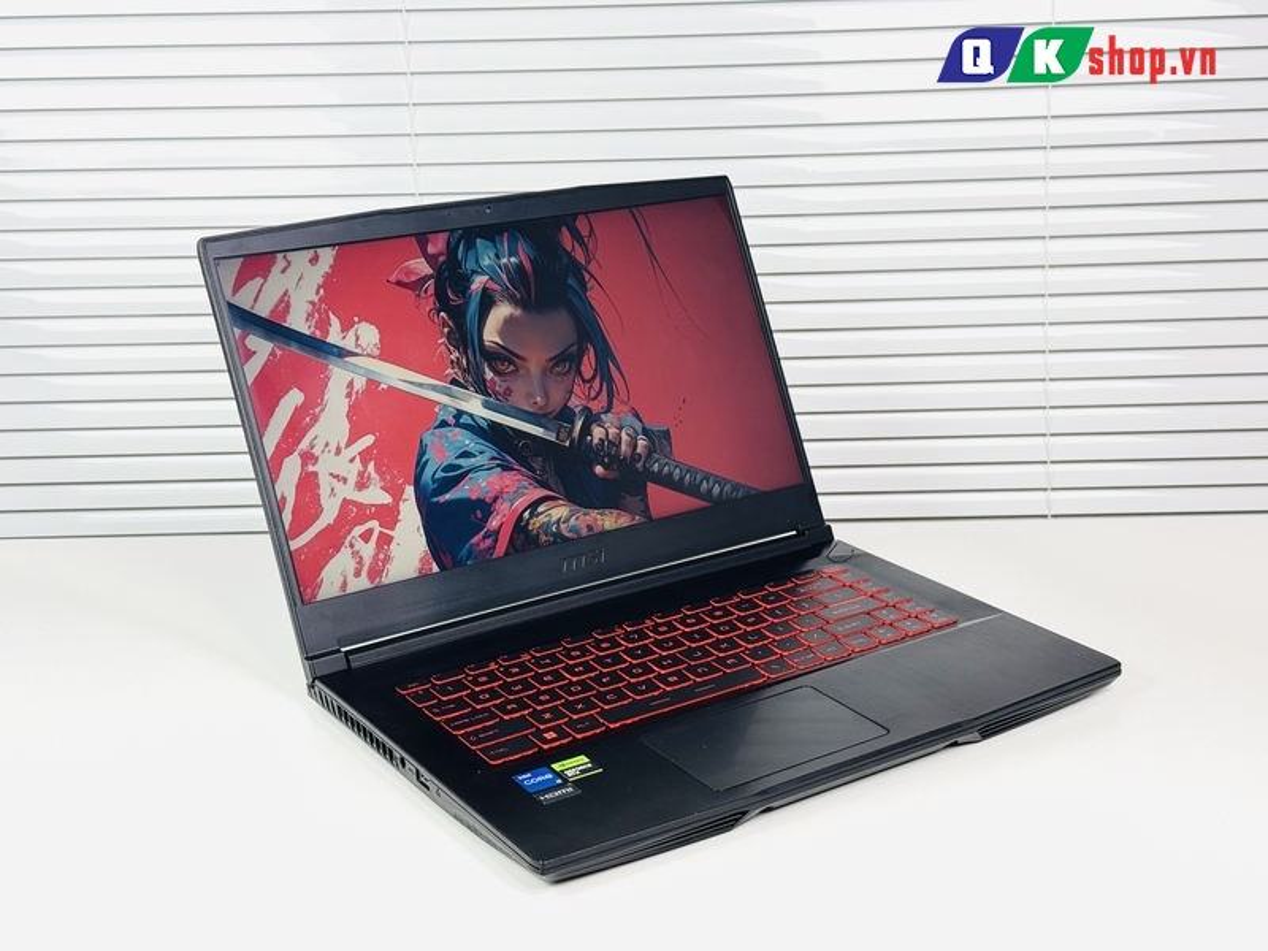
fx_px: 1758
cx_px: 634
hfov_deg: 39.7
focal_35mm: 48
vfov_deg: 30.3
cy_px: 476
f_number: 1.78
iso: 50
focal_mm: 6.76
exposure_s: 1/100
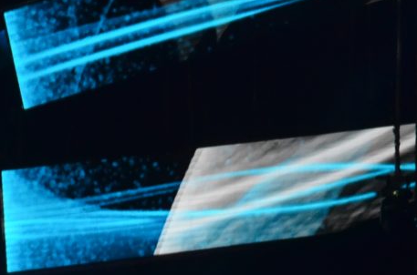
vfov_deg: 2.9
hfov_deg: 4.3
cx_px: -498
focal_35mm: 471
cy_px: 466
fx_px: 5441
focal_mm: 70
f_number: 4.2
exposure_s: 1/125
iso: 800
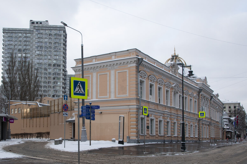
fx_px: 216
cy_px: 82
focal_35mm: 32
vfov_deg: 41.6
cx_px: 124
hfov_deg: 59.5
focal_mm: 21
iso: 640
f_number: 10
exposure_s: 1/400
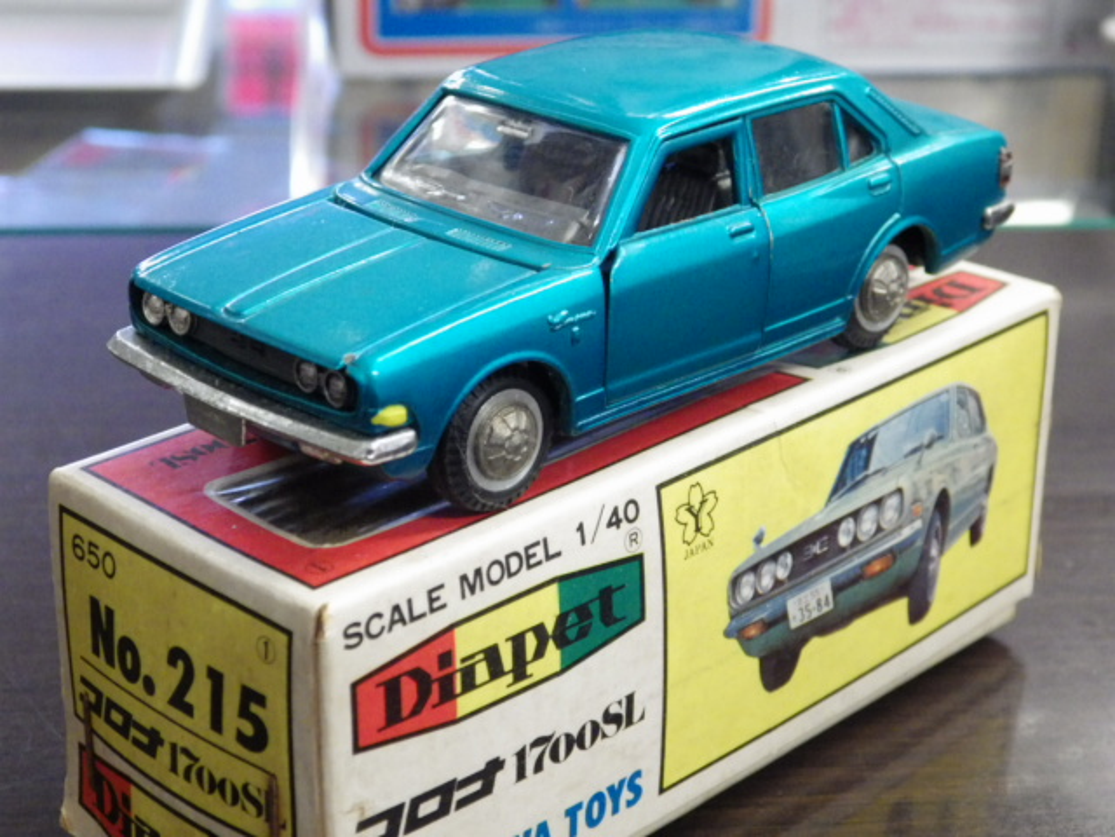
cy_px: 418
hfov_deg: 27.4
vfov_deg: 20.7
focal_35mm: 71
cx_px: 558
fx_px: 2287
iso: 800
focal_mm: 12.8
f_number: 4.2
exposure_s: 1/30
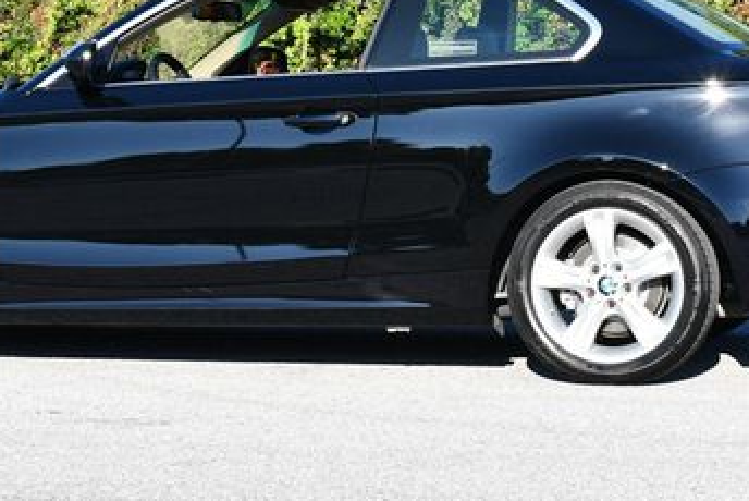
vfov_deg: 11.5
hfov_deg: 17.2
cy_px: 41
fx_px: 2478
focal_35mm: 119
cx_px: 331
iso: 180
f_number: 8
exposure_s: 1/250
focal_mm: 32
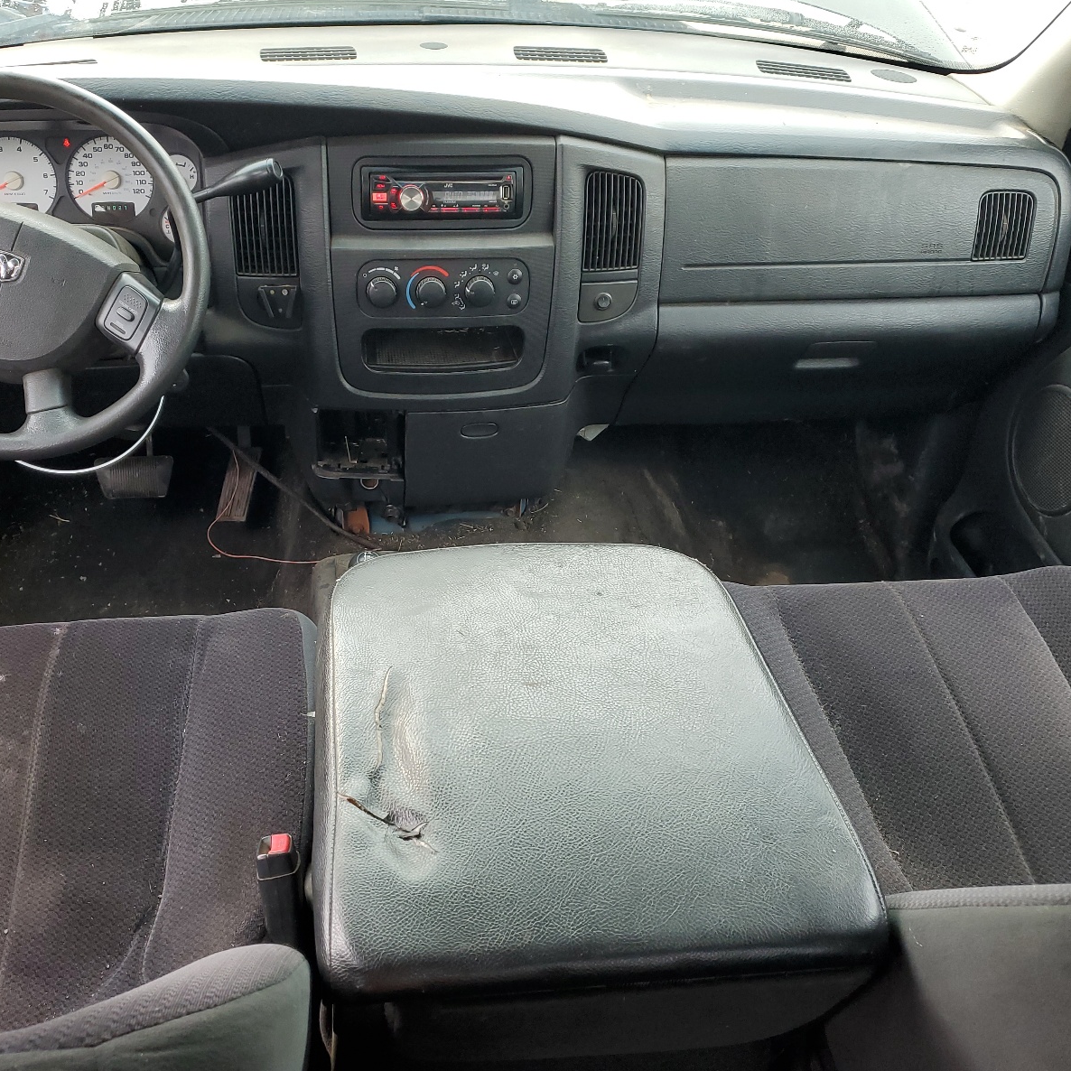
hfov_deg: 52.3
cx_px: 445
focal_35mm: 31
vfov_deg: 52.5
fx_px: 1085
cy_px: 535
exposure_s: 1/120
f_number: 1.5
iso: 65
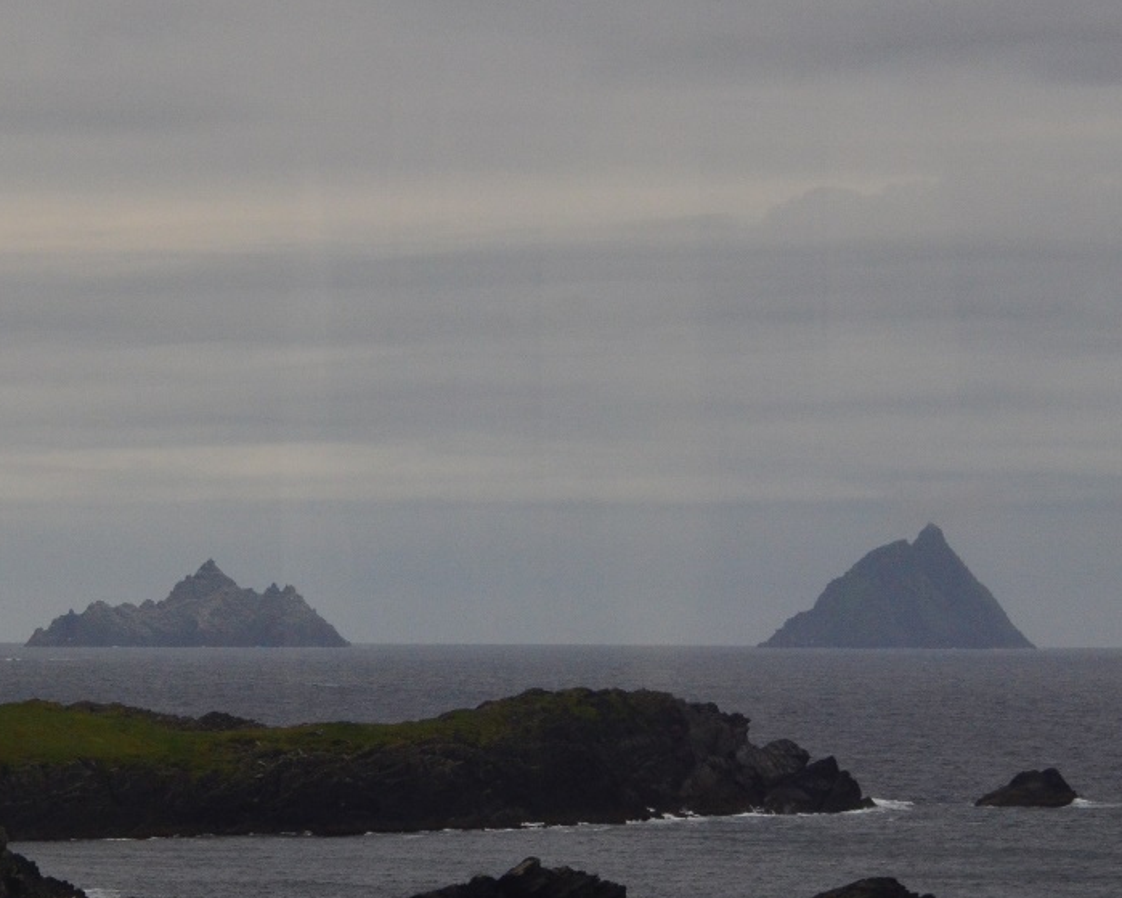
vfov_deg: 5.2
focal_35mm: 296
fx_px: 9828
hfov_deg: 6.5
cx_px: 300
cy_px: 407
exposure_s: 1/2000
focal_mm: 92
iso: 800
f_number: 7.1
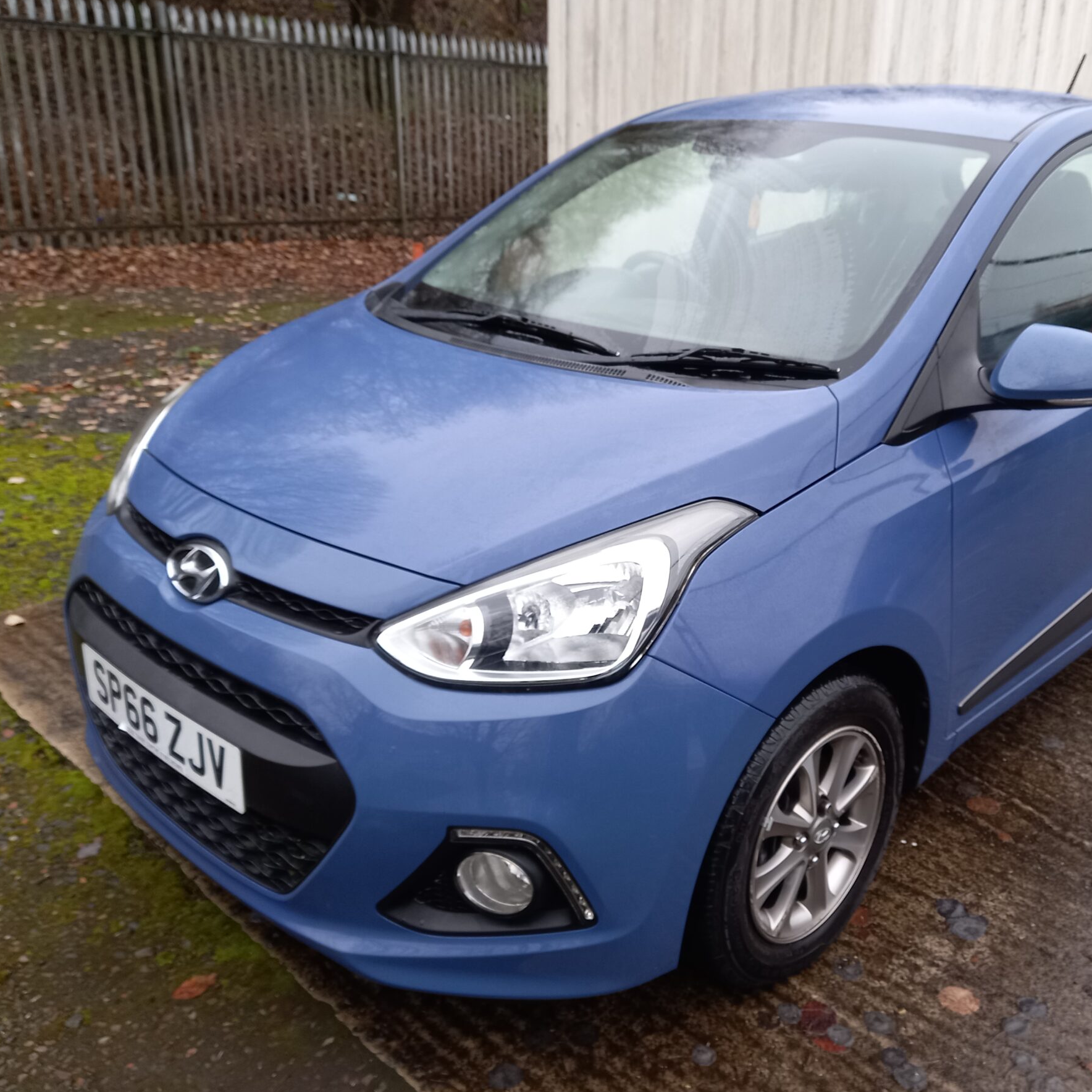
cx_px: 679
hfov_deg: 50.6
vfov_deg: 51.1
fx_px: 1142
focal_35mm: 32
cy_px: 537
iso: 125
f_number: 2
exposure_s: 1/60
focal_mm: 4.6
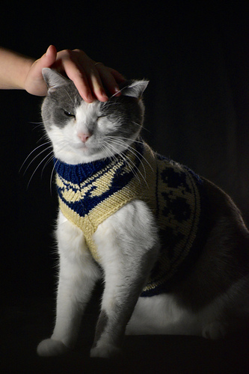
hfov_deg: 3.4
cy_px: 187
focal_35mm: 405
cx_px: 124
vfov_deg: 5.1
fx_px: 4204
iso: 3200
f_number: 6
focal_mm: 270
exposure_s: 1/500
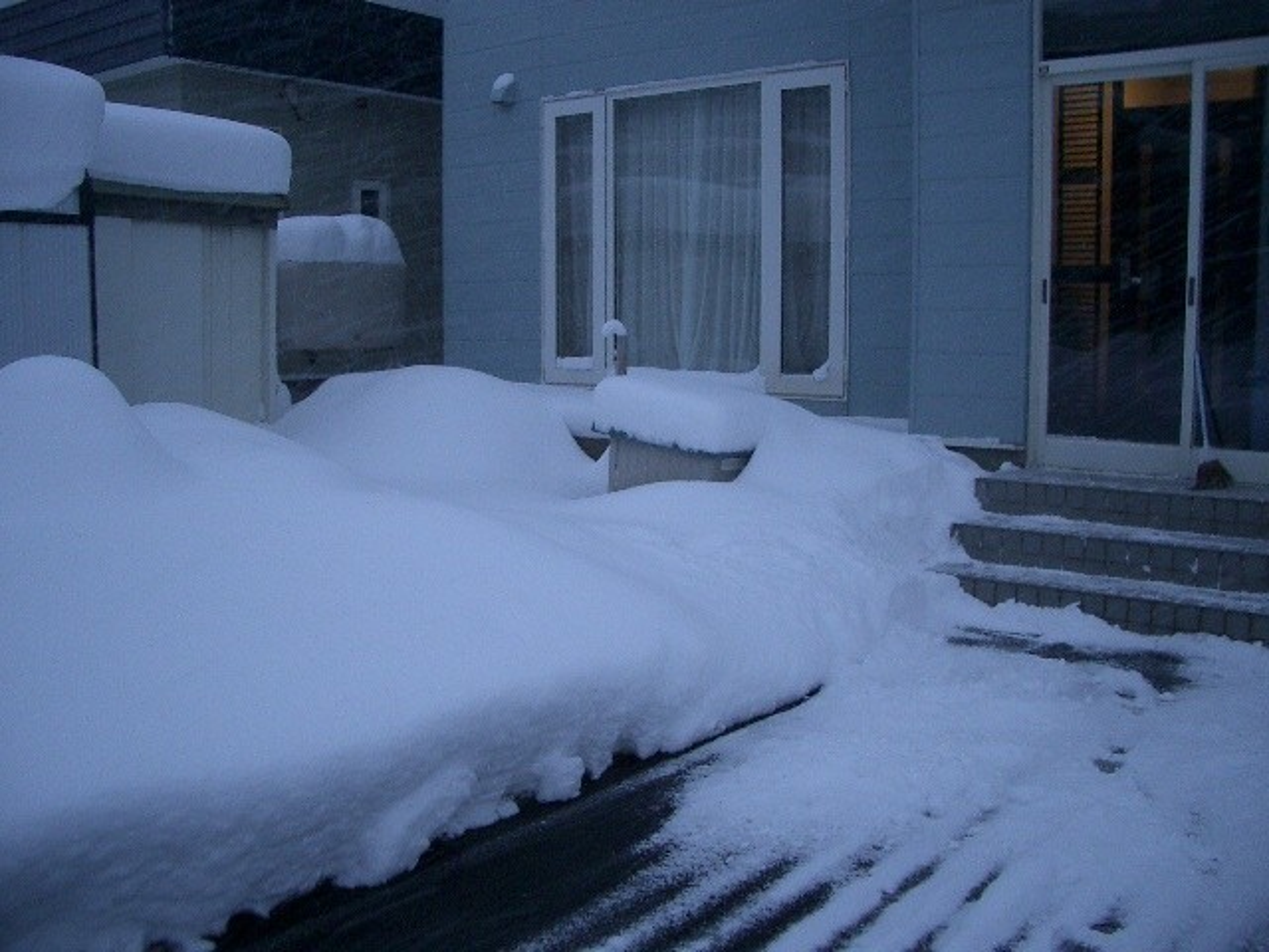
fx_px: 1283
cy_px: 476
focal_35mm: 35
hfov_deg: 52.6
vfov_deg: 40.7
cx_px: 634
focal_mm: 5.8
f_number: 2.6
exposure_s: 1/25
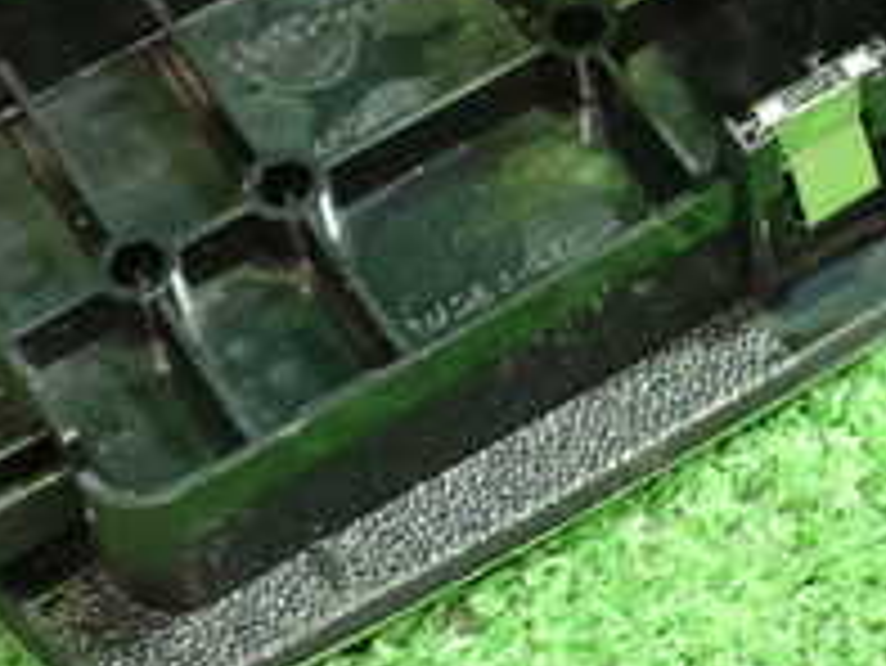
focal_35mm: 134
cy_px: 45
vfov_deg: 11.0
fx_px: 3432
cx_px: 801
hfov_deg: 14.6
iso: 800
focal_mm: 7.84
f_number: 2.9
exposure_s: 1/30
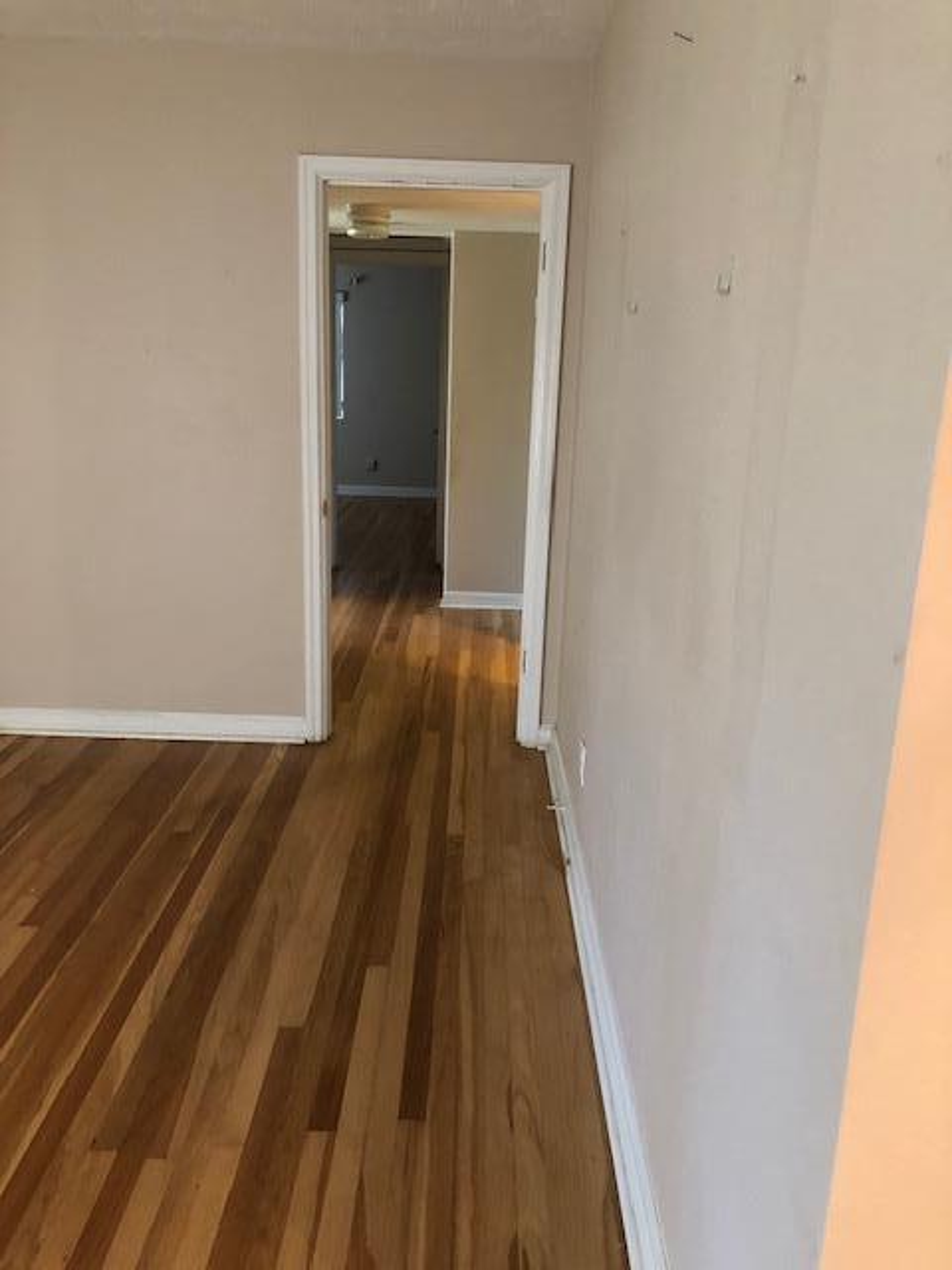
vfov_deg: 63.4
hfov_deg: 49.7
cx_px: 476
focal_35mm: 28
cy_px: 635
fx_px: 1027
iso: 100
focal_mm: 3.99
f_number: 1.8
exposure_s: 1/13
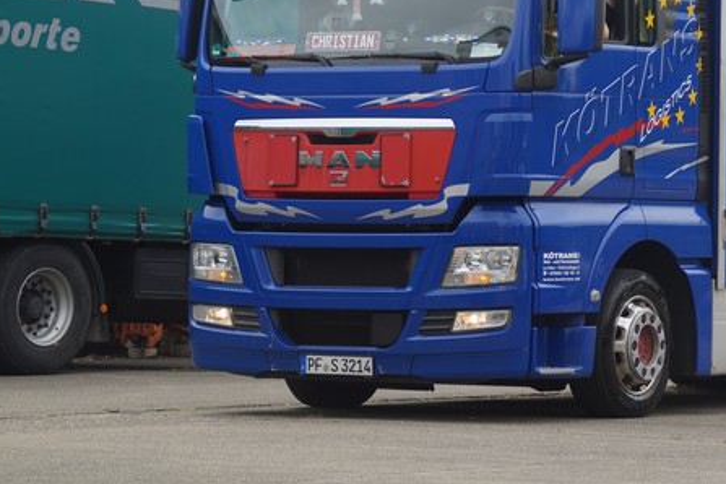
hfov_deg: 10.9
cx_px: 635
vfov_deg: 7.3
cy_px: 87
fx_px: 3791
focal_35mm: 188
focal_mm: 70
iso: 100
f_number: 6.3
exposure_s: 1/250
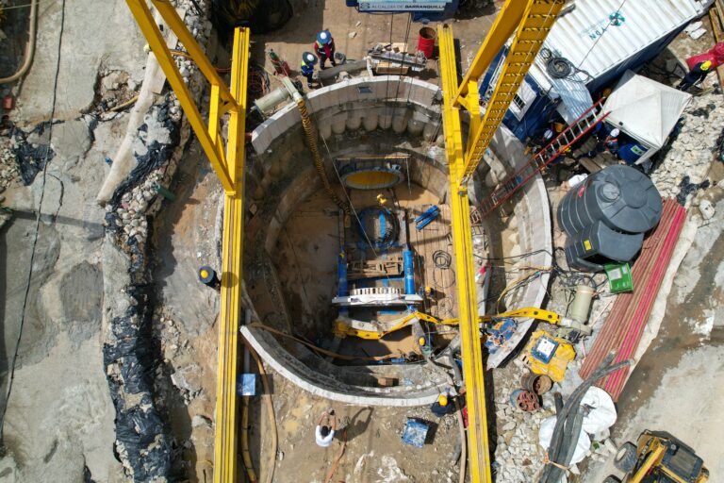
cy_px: 242
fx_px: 442
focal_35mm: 22
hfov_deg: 78.6
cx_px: 362
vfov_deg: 57.2
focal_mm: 8.38
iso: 100
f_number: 2.8
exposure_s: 1/100
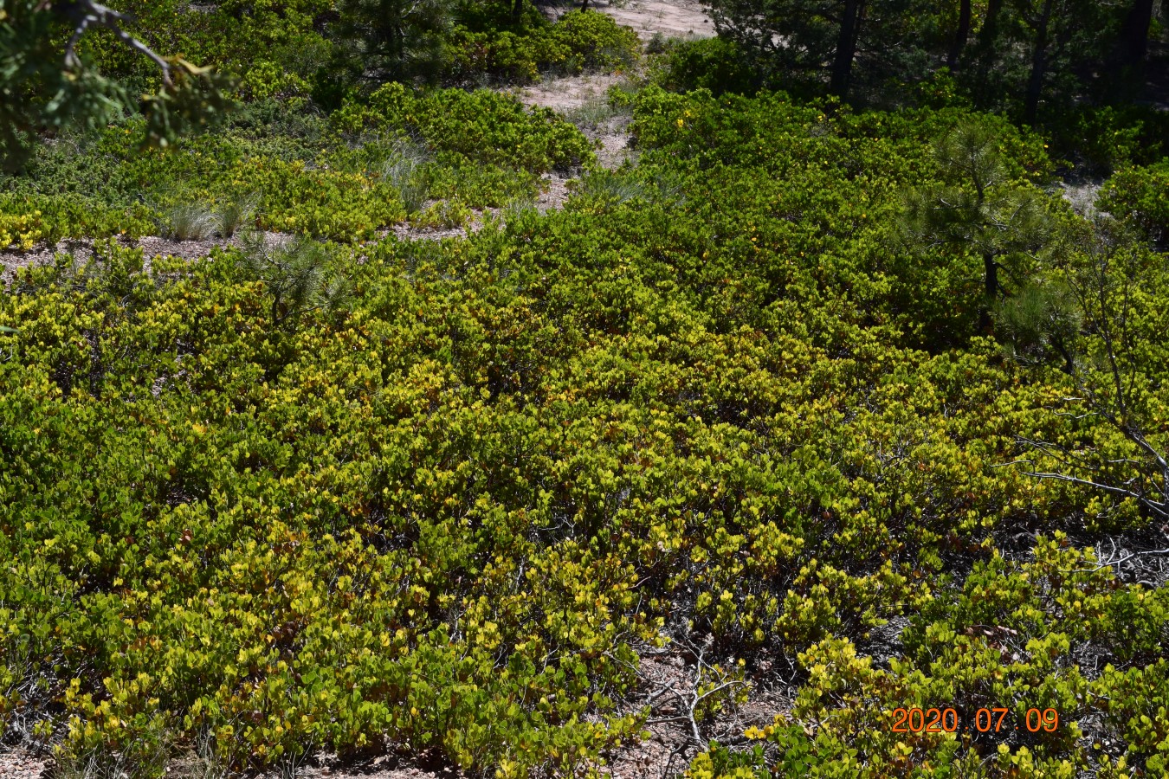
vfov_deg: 26.5
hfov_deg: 38.9
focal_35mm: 51
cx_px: 584
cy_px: 390
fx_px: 1656
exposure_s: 1/400
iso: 400
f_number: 11
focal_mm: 34
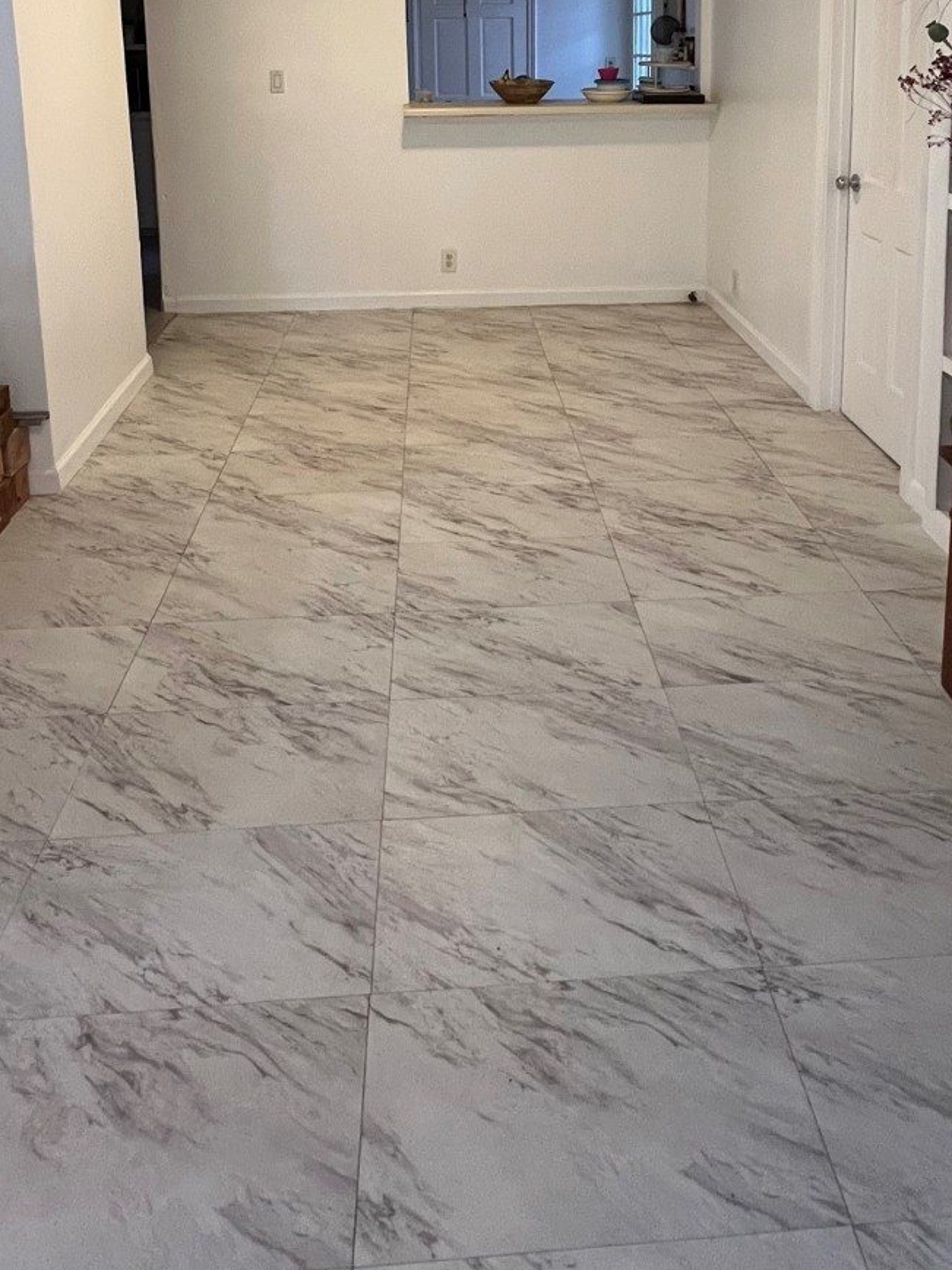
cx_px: 487
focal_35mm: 23
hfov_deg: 58.9
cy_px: 155
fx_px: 843
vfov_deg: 63.3
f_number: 1.8
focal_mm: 1.57
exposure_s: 1/60
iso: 400
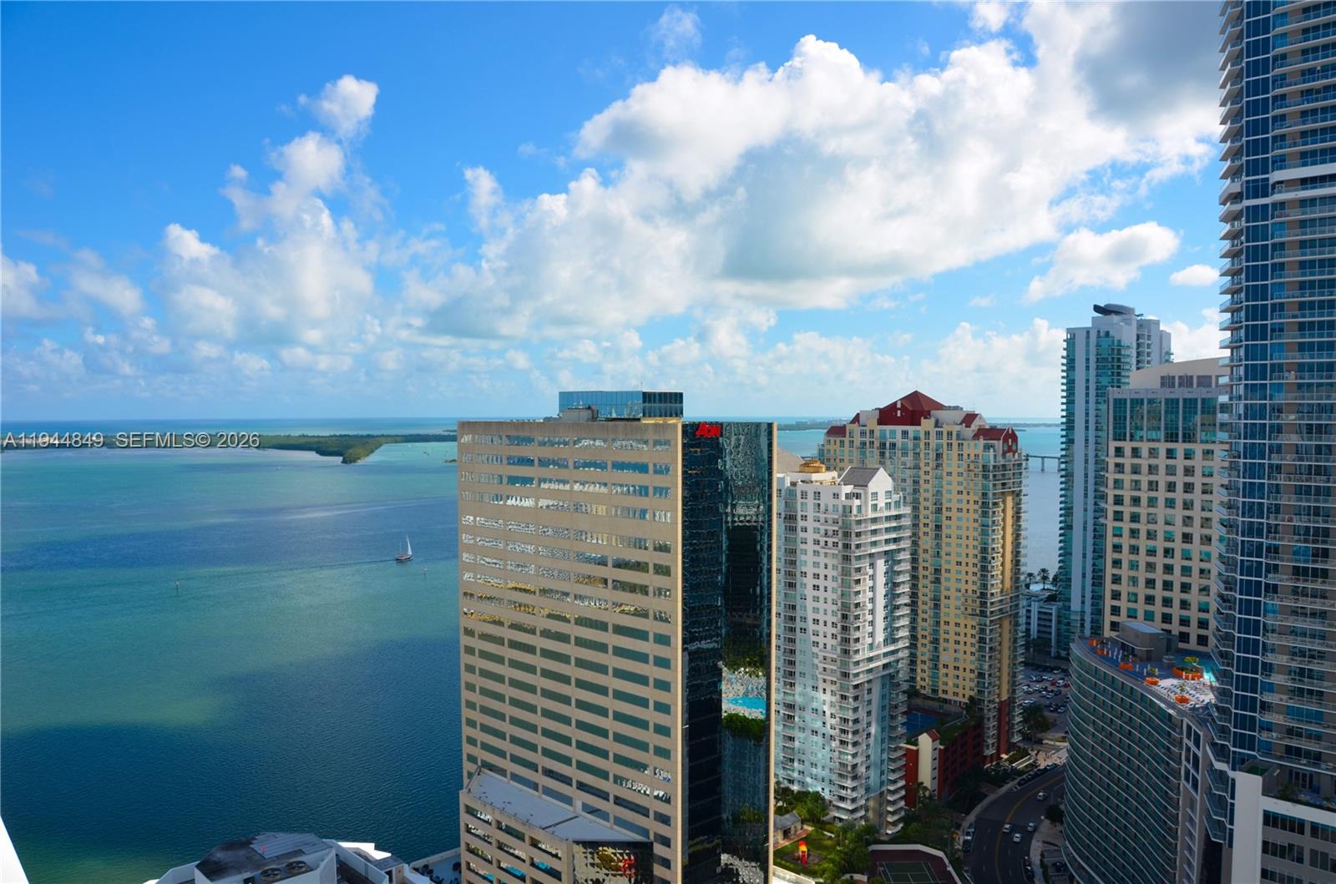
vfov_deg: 47.7
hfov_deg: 67.5
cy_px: 442
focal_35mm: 27
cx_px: 668
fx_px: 1000
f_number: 8
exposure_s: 1/250
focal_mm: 18
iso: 100
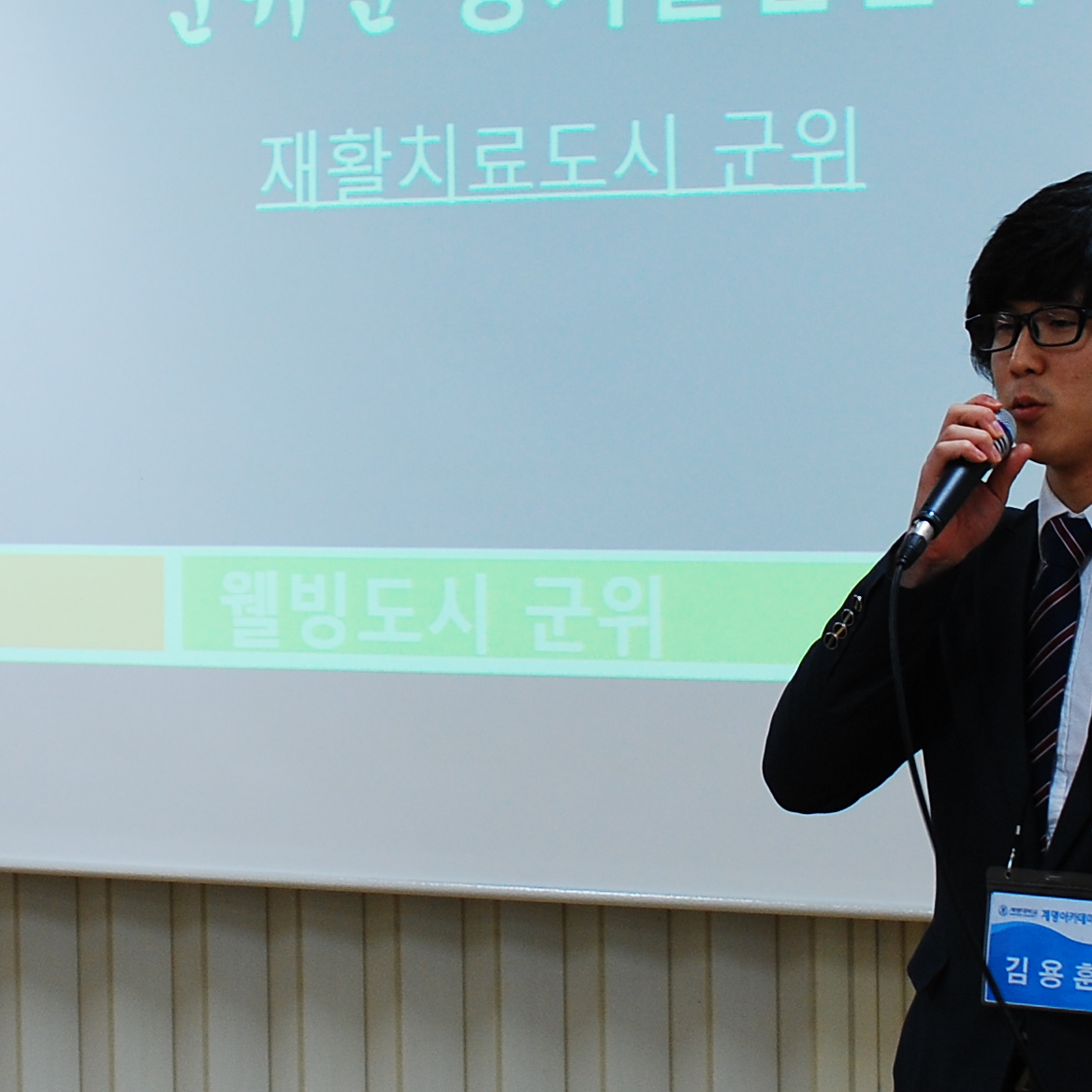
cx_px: 558
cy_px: 334
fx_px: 4533
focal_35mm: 127
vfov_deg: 13.7
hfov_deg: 13.7
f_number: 3.2
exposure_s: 1/40
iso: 200
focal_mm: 30
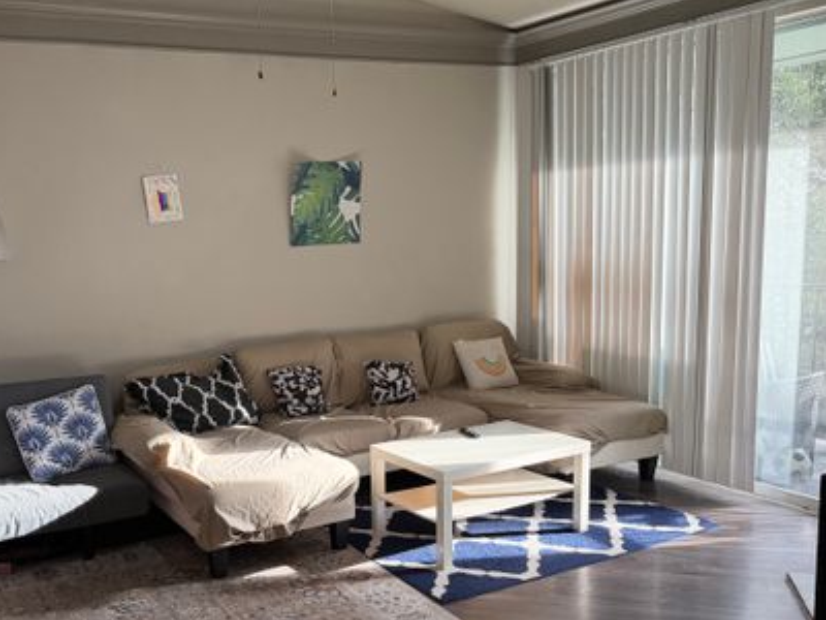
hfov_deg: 50.5
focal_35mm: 36
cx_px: 279
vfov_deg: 39.5
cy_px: 362
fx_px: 859
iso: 200
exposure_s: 1/174
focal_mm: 6.76
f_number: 1.78
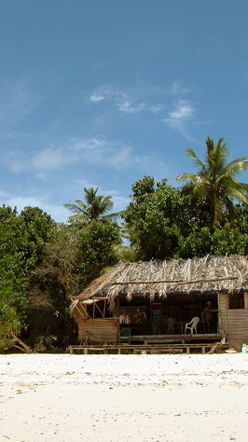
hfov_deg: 22.5
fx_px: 621
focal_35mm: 53
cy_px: 223
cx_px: 91
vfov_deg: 39.2
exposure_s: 1/346
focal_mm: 9.2
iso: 100
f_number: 8
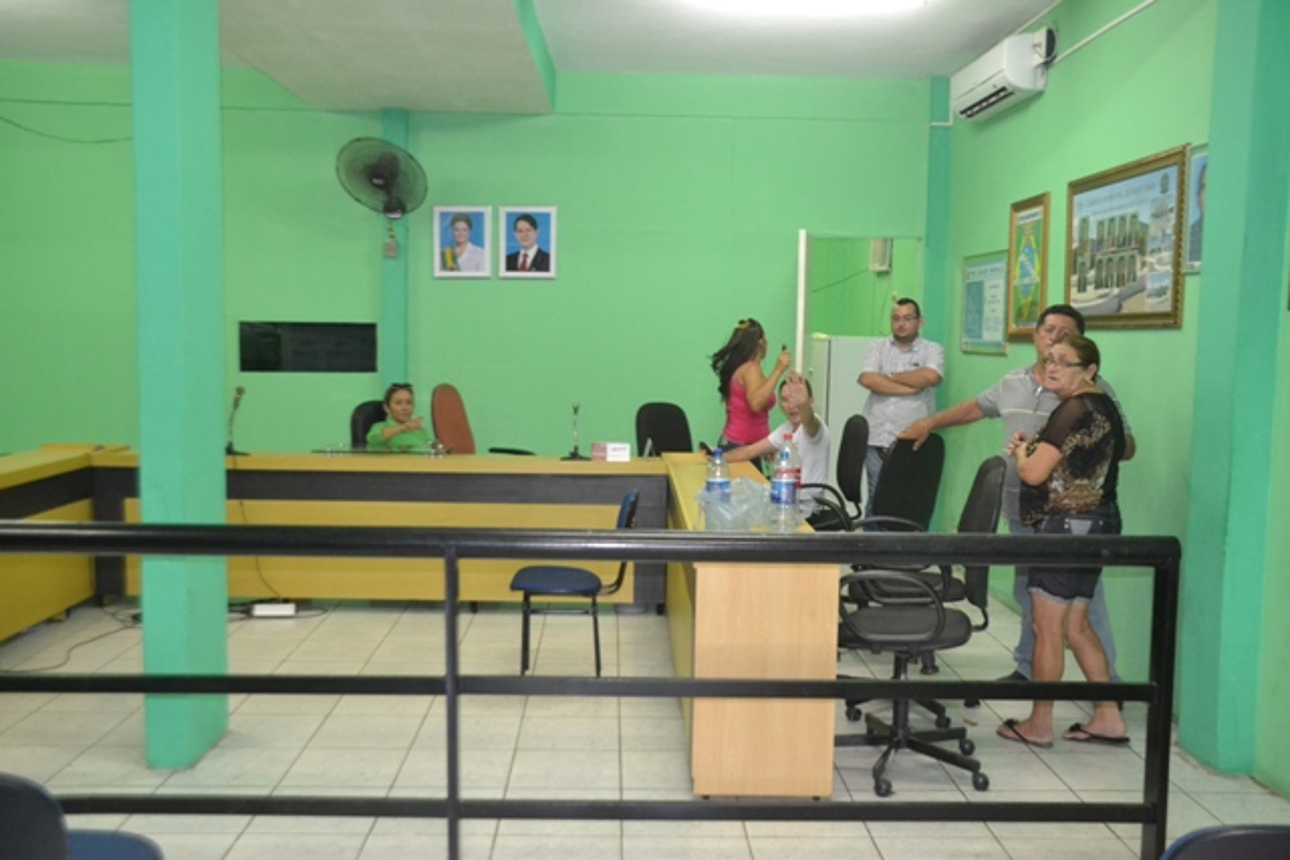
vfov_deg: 40.0
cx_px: 645
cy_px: 430
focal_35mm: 33
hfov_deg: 57.2
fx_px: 1183
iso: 2800
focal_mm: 22
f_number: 3.8
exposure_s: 1/60
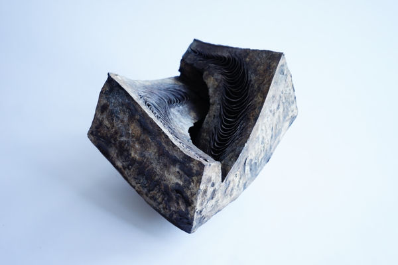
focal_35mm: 70
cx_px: 199
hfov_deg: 28.8
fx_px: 774
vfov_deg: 19.5
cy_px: 132
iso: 100
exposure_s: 1/8
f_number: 5.6
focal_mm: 70
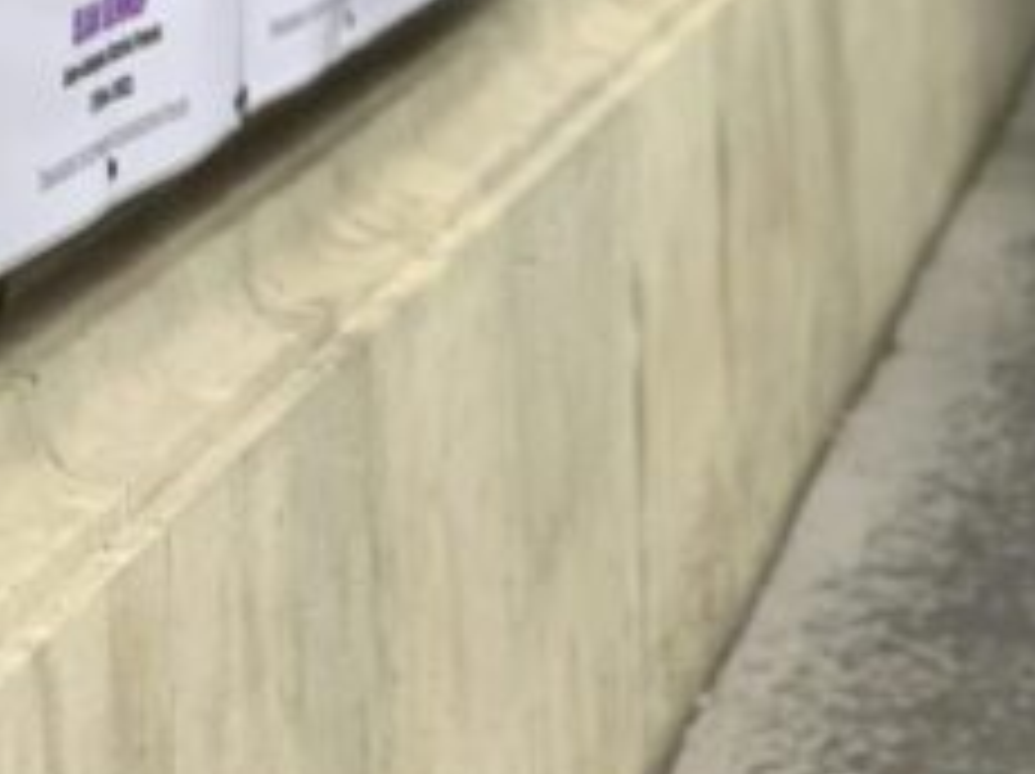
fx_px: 6929
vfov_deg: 6.2
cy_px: -891
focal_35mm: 232
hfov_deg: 8.5
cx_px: -148
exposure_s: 1/122
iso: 50
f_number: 2.4
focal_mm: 6
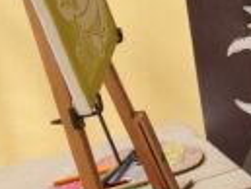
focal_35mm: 137
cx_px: 617
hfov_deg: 11.6
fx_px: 994
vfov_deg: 10.8
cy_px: 103
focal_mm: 6.19
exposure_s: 1/50
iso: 500
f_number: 1.65
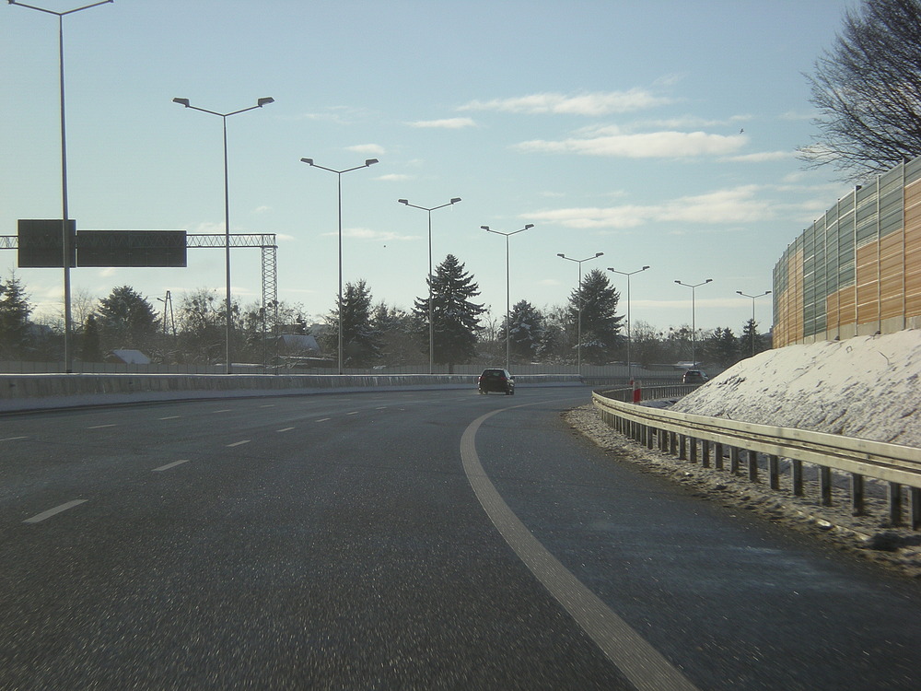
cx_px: 460
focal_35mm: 114
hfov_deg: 17.3
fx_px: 3033
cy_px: 346
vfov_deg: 13.0
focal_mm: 18.9
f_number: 8.5
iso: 50
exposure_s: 1/145
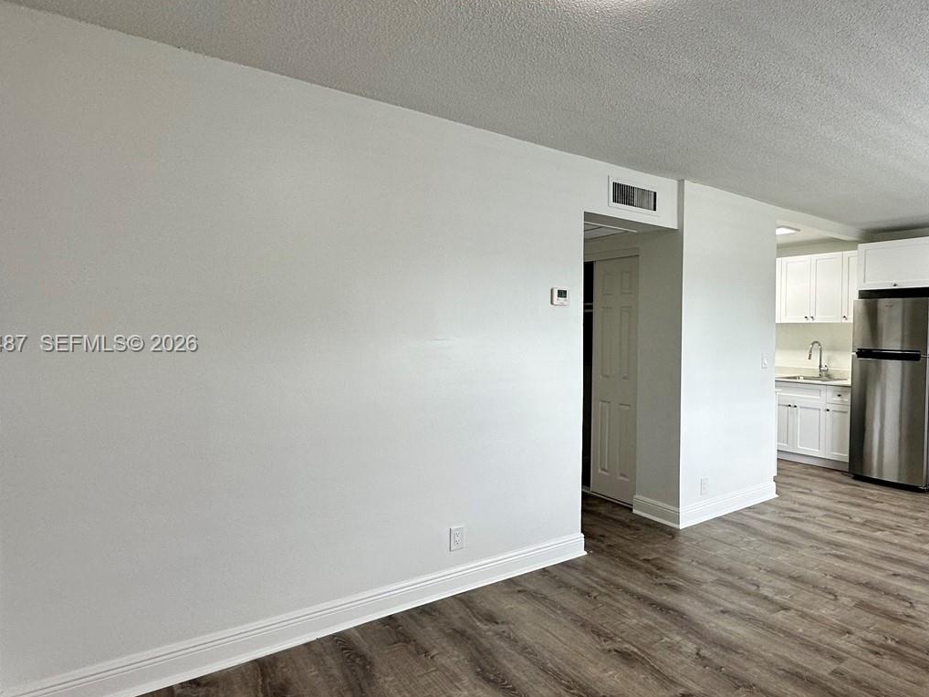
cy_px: 345
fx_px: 591
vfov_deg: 61.1
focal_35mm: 22
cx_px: 643
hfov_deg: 73.3
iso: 100
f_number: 2.2
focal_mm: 2.22
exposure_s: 1/120
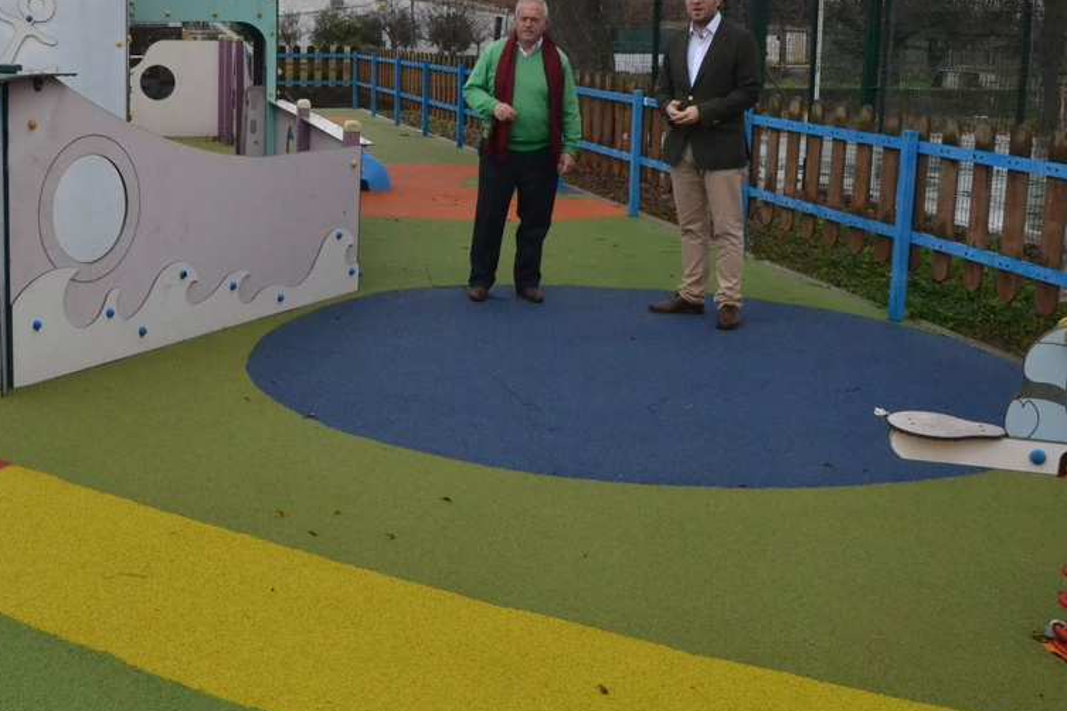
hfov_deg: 44.4
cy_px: 222
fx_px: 1274
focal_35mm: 43
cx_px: 307
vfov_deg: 30.9
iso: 3200
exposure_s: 1/640
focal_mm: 18
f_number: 13
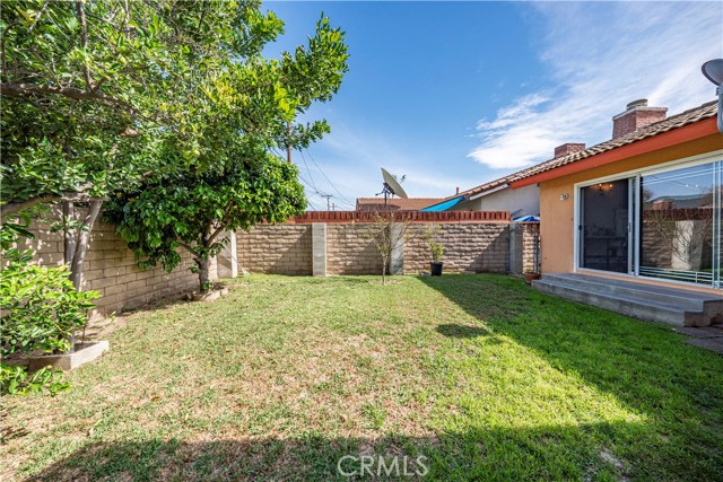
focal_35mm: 12
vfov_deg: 90.0
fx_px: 241
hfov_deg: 112.6
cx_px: 362
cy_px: 241
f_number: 5
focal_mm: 12
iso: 320
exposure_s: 1/1250
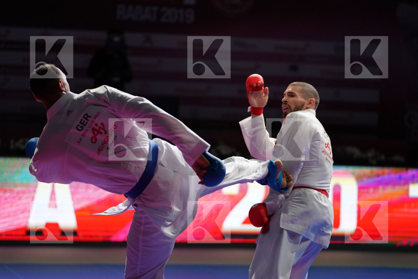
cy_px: 140
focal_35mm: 126
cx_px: 209
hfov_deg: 16.3
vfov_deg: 10.9
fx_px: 1463
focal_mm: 126
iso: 3200
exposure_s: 1/1000
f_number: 2.8
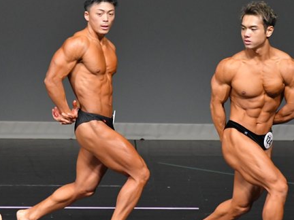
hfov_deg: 3.3
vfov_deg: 2.5
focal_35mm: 595
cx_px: 113
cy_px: 106
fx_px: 5053
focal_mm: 230
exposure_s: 1/400
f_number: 5.6
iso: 5000
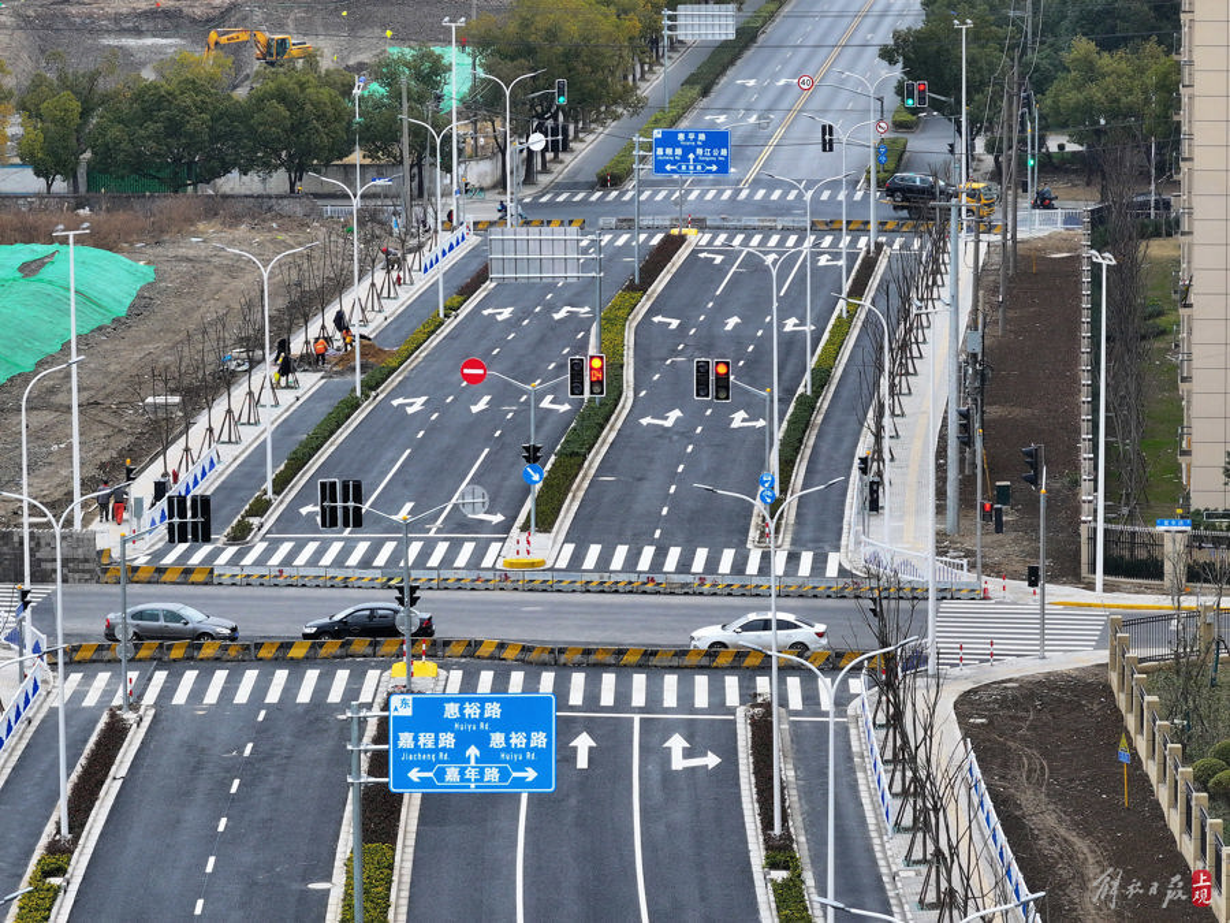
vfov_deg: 8.9
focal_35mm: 166
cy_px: 462
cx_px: 615
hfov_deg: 11.9
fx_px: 5898
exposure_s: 1/80
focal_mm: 30.71
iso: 100
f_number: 3.4
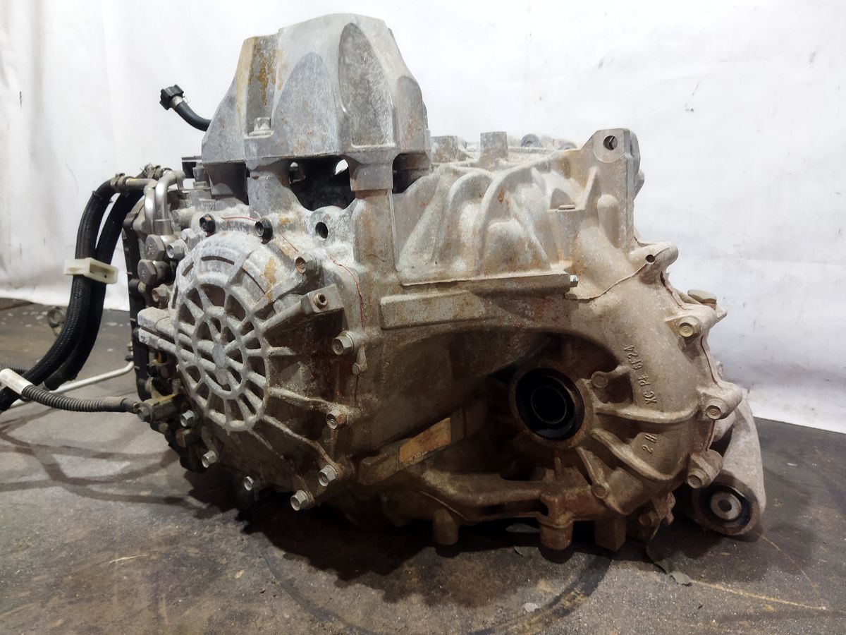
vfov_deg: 51.4
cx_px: 423
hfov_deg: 65.3
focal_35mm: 27
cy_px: 318
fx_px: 660
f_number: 1.79
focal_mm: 4.71
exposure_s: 1/33
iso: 206
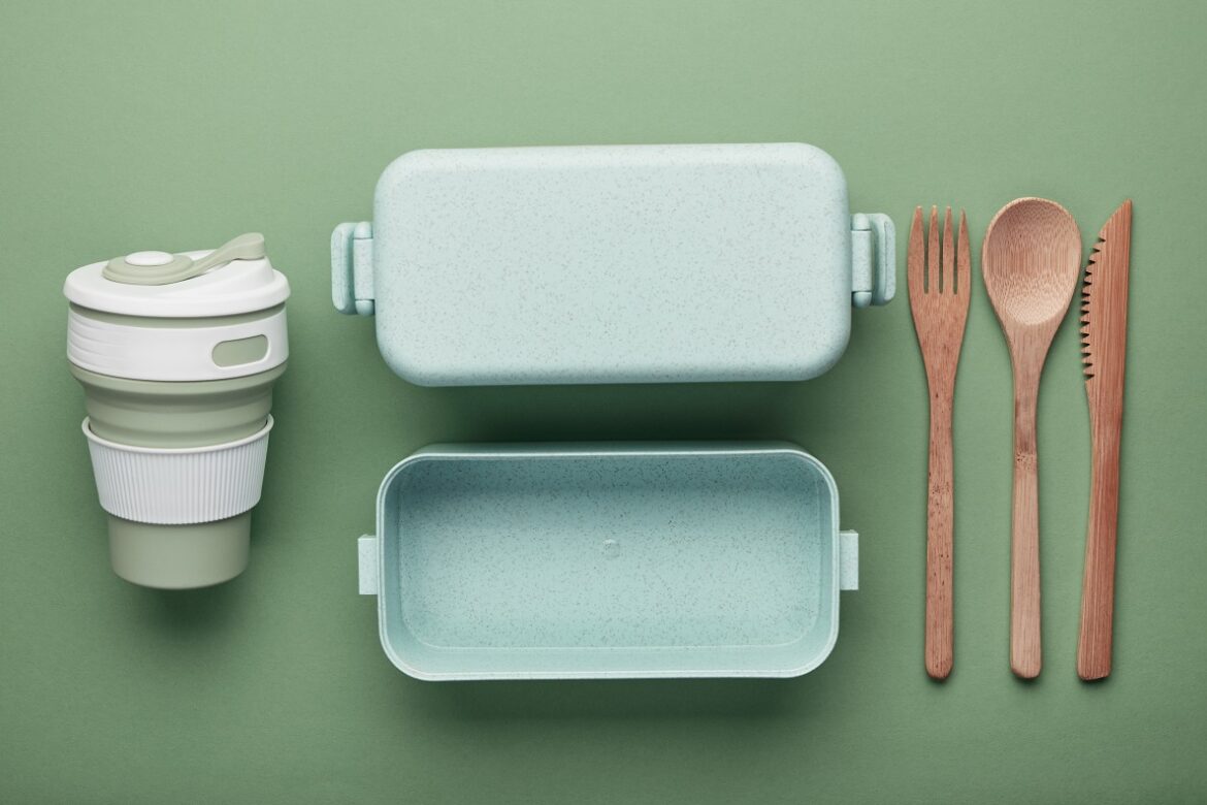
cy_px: 402
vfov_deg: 23.0
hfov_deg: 33.9
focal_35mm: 59
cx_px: 604
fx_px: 1978
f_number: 11
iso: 200
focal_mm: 39
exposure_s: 1/180
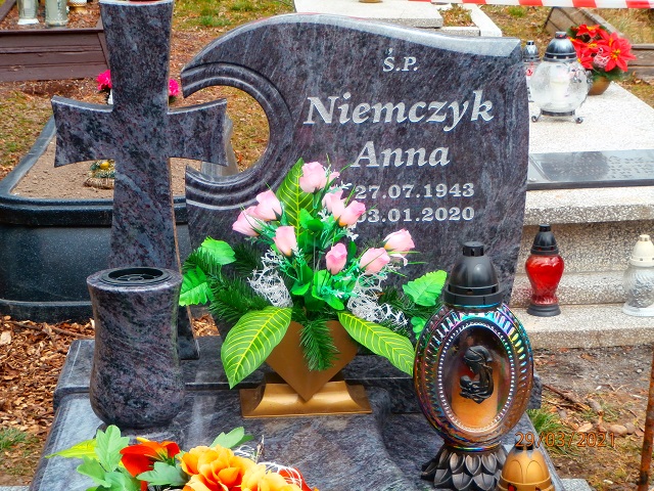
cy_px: 246
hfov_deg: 22.8
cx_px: 327
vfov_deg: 17.2
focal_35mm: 86
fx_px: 1625
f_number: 5
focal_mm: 15.16
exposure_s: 1/160
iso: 100
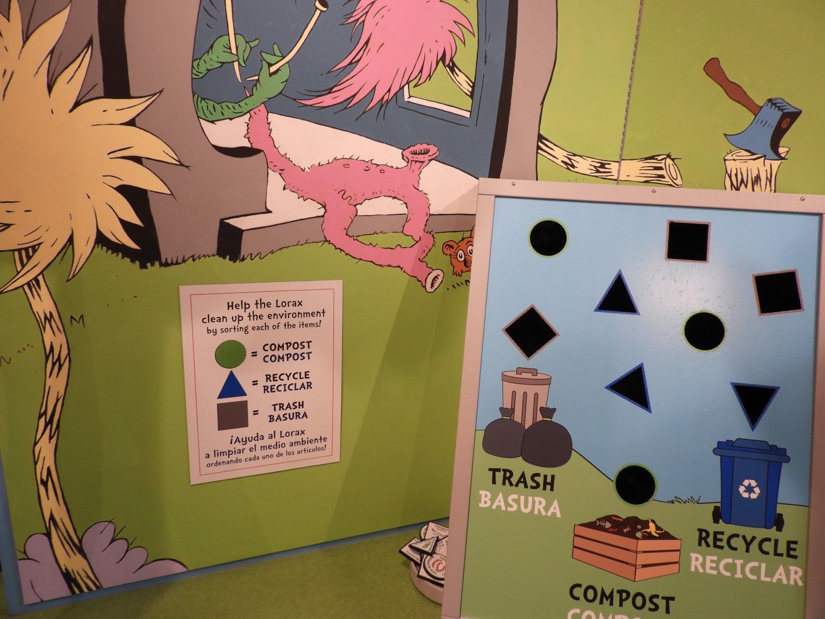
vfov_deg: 56.8
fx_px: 572
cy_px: 310
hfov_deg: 71.6
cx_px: 412
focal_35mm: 24
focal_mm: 4.3
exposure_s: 1/30
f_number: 3.3
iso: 140
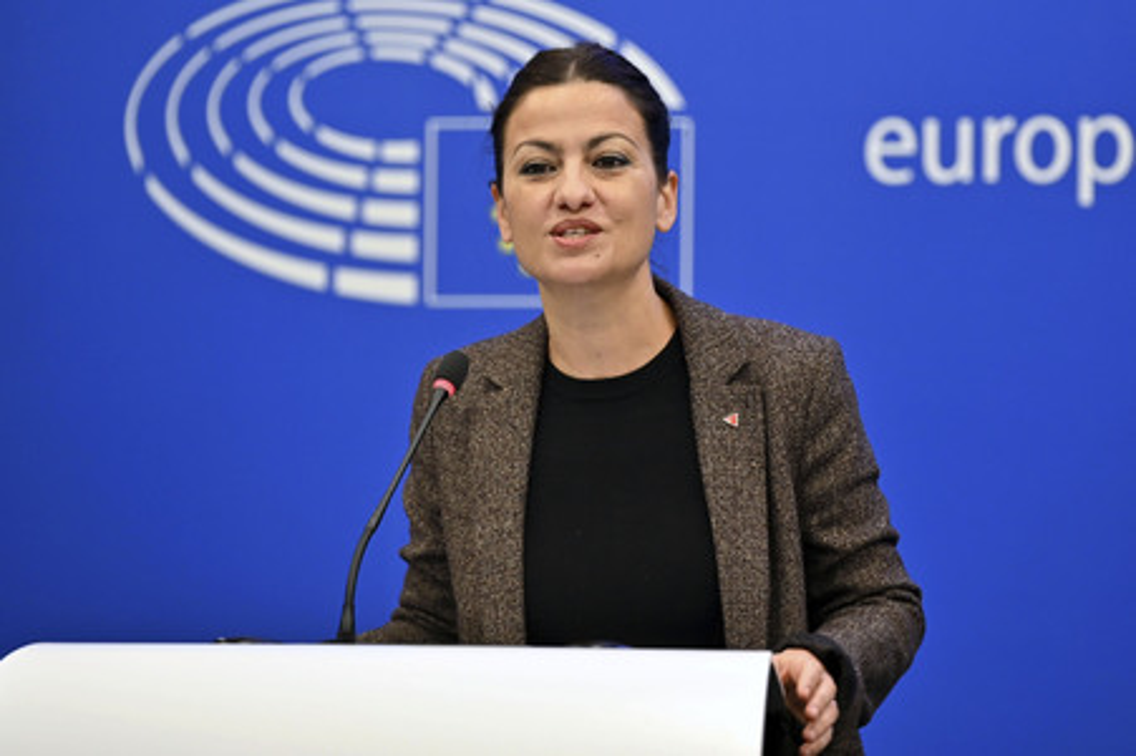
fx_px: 4257
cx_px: 568
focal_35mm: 135
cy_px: 378
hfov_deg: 15.2
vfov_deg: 10.1
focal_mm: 135
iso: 640
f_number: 2.8
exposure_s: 1/160
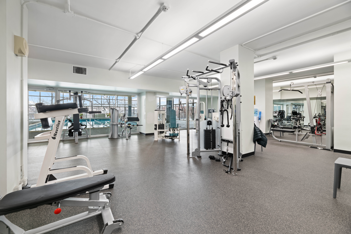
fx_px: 136
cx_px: 176
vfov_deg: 81.2
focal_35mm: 14
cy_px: 117
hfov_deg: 104.3
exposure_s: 1/1.67
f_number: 10
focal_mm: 14
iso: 200
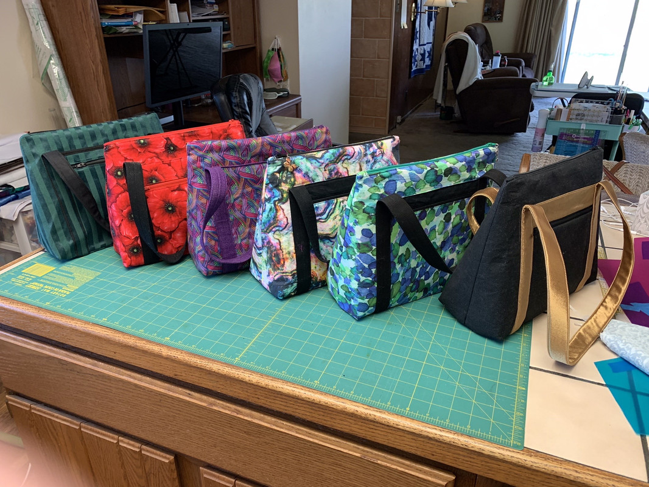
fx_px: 488
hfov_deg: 67.3
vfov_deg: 53.1
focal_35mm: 26
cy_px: 244
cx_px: 324
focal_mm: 4.25
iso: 125
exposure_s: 1/55
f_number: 1.8
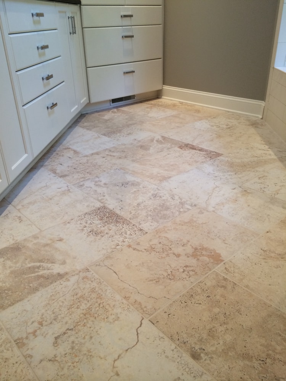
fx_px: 330
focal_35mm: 30
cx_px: 143
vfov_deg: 60.0
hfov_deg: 46.8
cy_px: 190
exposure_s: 1/30
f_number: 2.2
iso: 40
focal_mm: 4.12
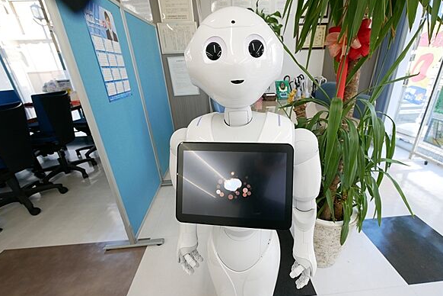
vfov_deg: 73.6
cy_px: 159
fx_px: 197
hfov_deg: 96.6
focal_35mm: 16
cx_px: 238
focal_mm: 7
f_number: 4
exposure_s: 1/60
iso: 250
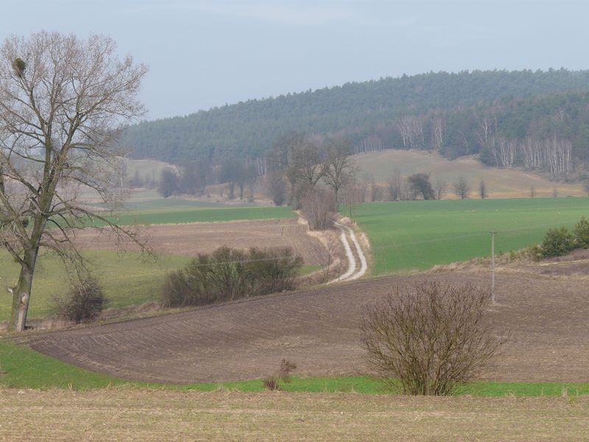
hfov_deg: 15.6
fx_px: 2144
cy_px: 221
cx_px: 294
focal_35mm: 126
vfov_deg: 11.8
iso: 100
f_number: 5.6
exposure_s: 1/250
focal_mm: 20.6
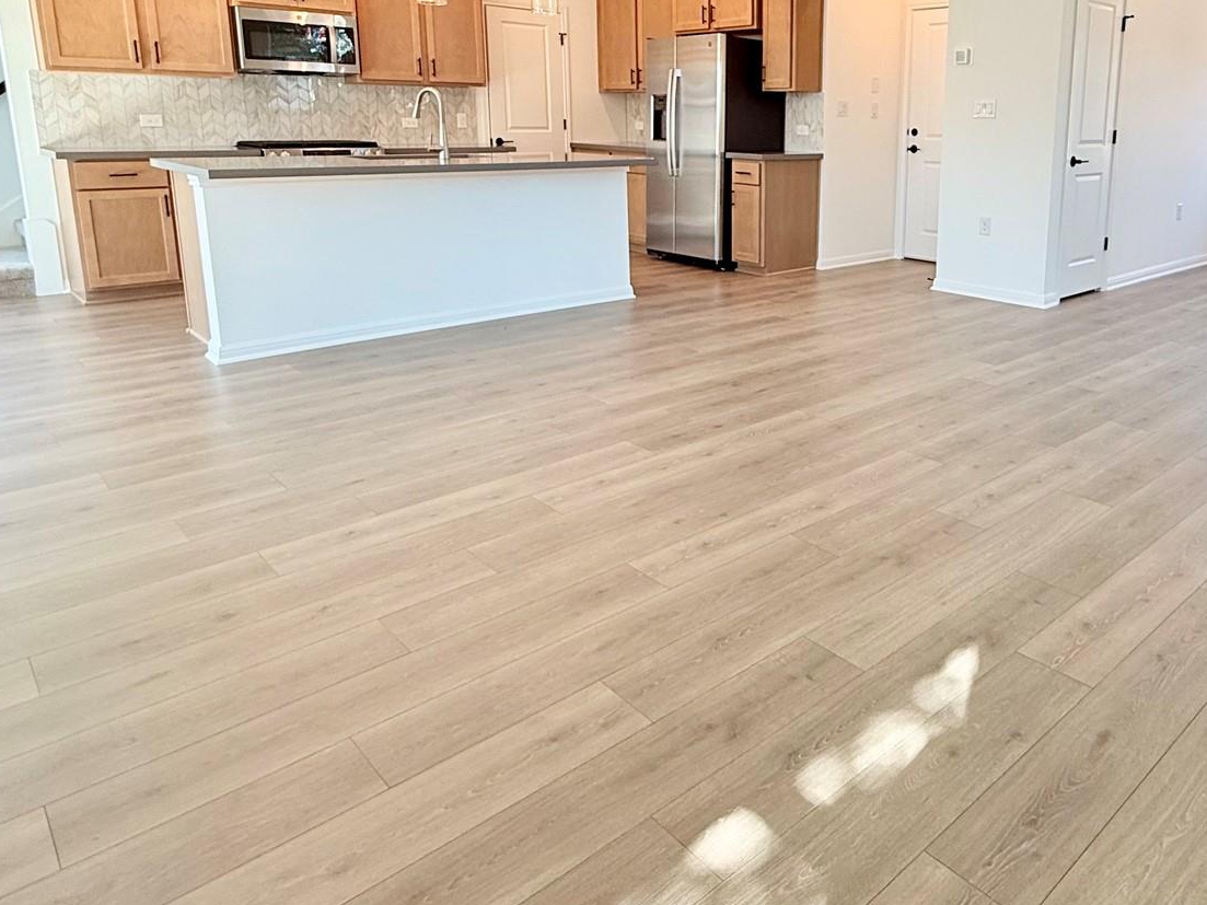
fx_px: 906
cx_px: 809
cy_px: 295
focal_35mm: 26
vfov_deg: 52.0
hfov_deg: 65.5
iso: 80
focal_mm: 2.22
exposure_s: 1/120
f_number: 2.2
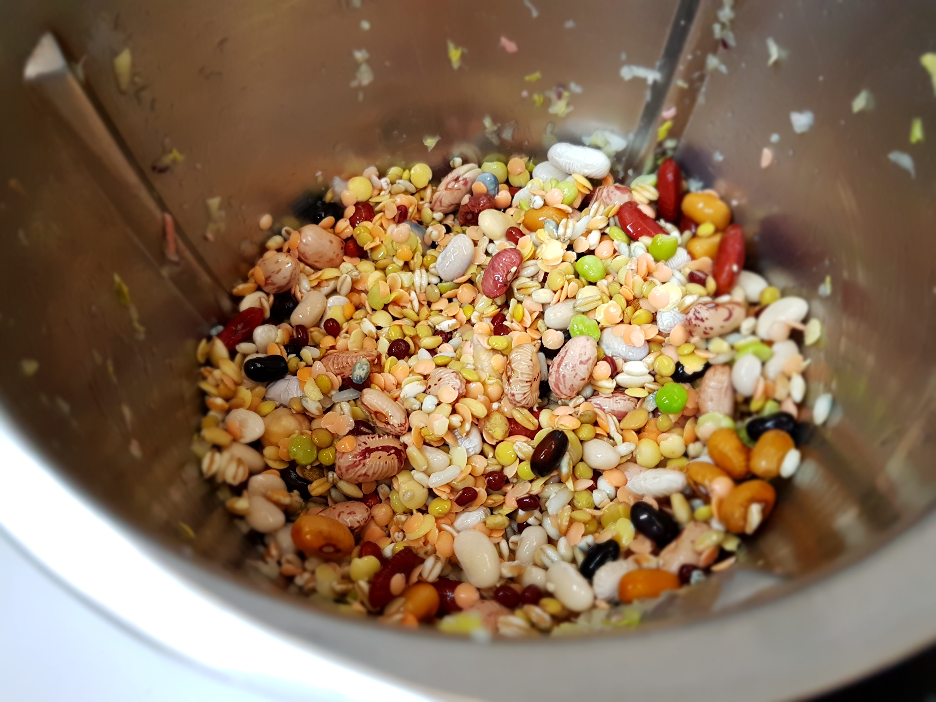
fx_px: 703
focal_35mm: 26
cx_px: 468
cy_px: 351
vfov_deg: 53.1
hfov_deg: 67.3
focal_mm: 4.2
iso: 160
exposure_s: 1/25
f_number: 1.7
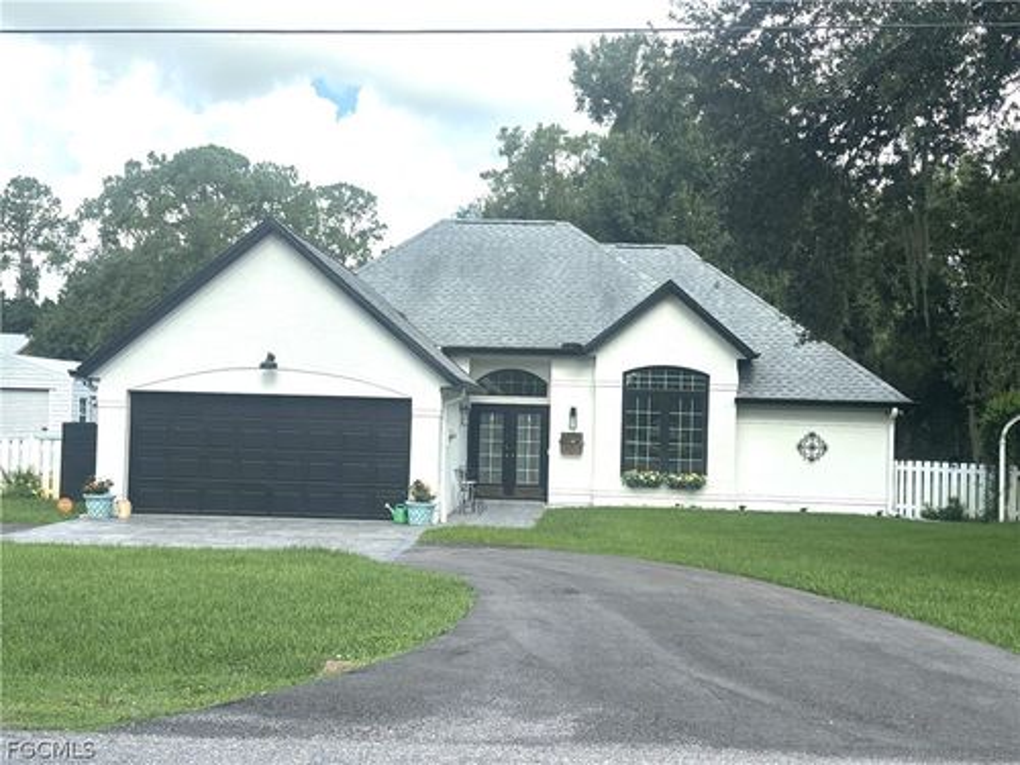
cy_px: 382
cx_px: 510
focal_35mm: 49
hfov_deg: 38.9
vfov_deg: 29.7
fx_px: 1444
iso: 50
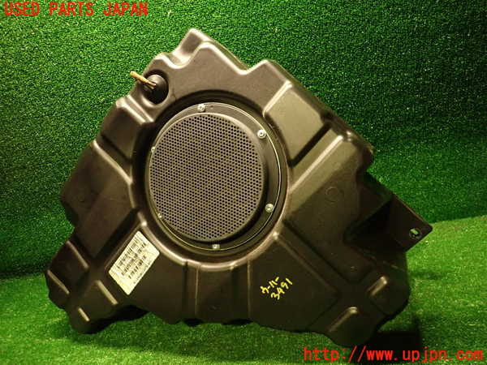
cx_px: 244
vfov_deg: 54.9
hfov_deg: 69.4
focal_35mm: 25
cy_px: 182
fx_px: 352
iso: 640
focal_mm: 4.5
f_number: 2
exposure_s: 1/30
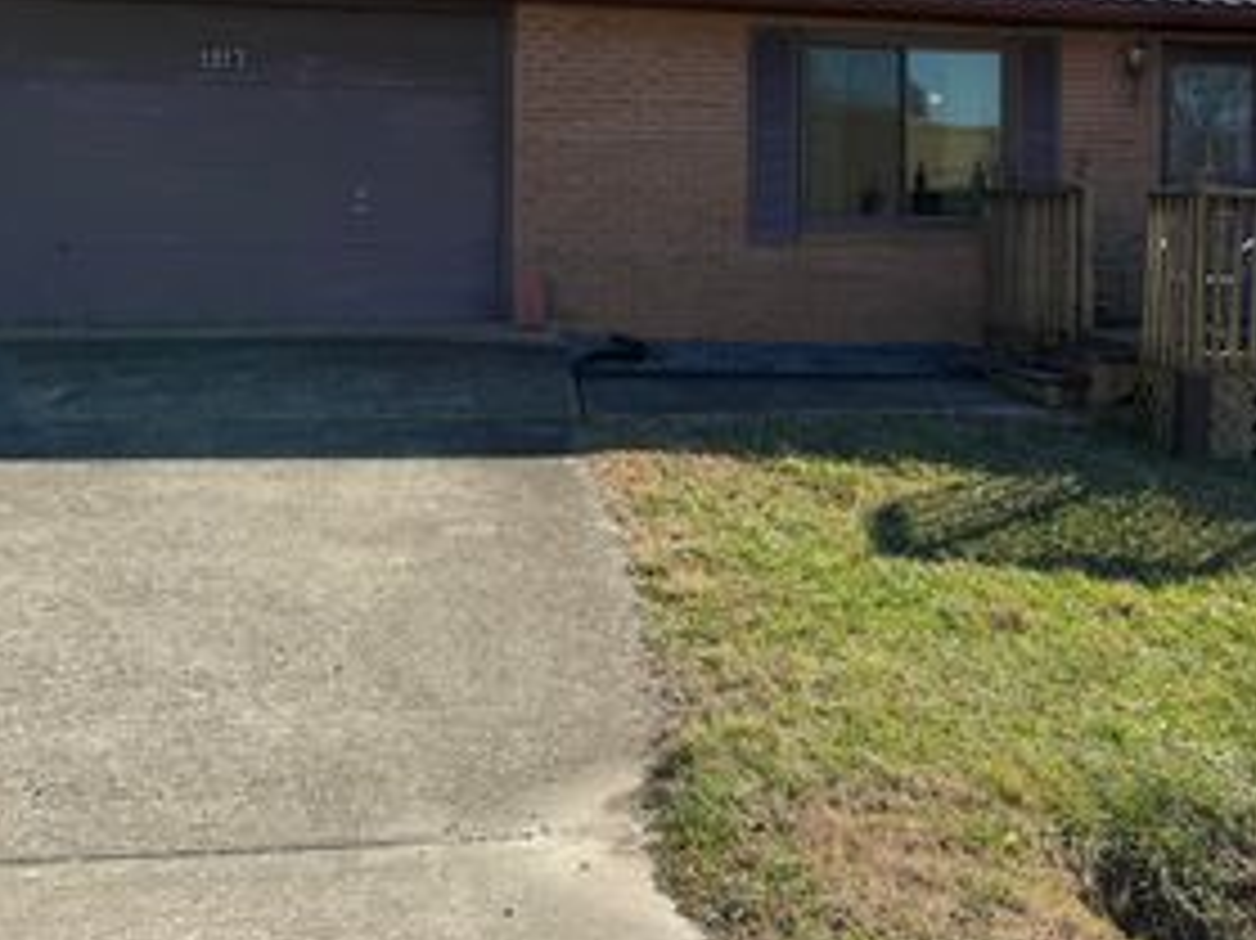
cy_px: 178
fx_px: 1560
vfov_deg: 32.6
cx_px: 891
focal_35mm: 43
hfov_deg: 42.9
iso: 80
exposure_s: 1/3145
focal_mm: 6.76
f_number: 1.78
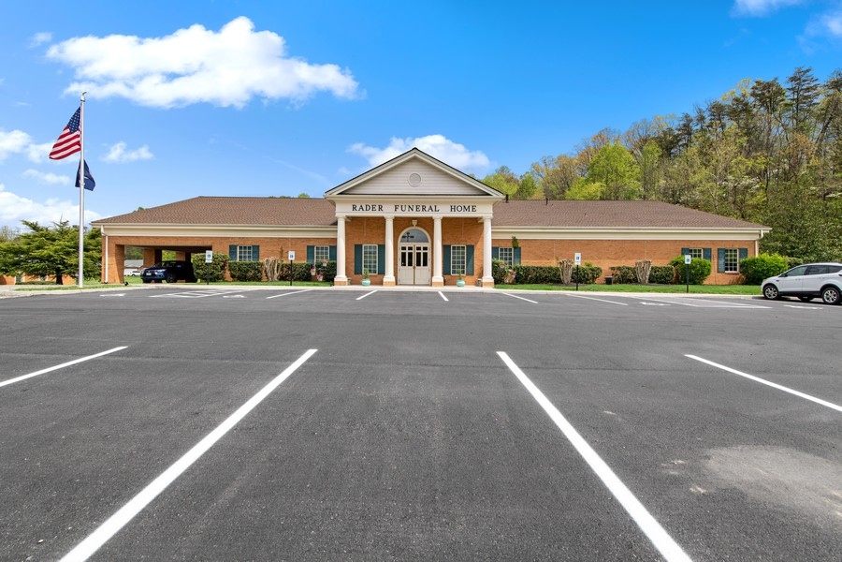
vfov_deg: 67.4
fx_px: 421
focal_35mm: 18
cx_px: 421
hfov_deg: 90.0
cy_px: 281
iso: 64
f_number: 8
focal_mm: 18
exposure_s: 1/200
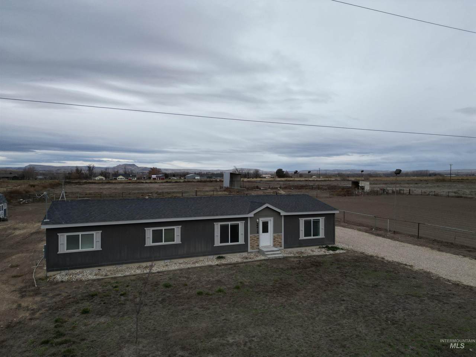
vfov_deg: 56.8
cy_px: 178
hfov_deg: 71.6
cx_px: 238
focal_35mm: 24
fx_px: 330
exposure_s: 1/1000
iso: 120
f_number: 1.7
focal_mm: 6.72
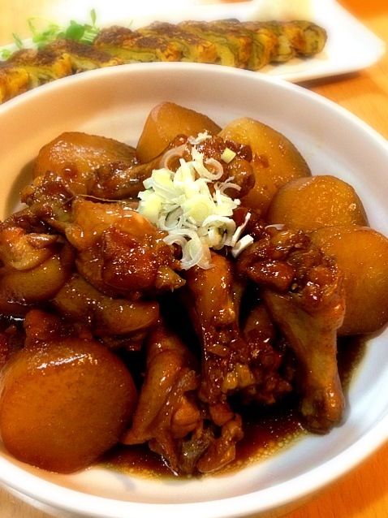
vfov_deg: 55.4
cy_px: 259
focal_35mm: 33
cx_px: 194
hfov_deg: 42.9
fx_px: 494
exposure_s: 1/15
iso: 400
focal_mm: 4.13
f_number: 2.4
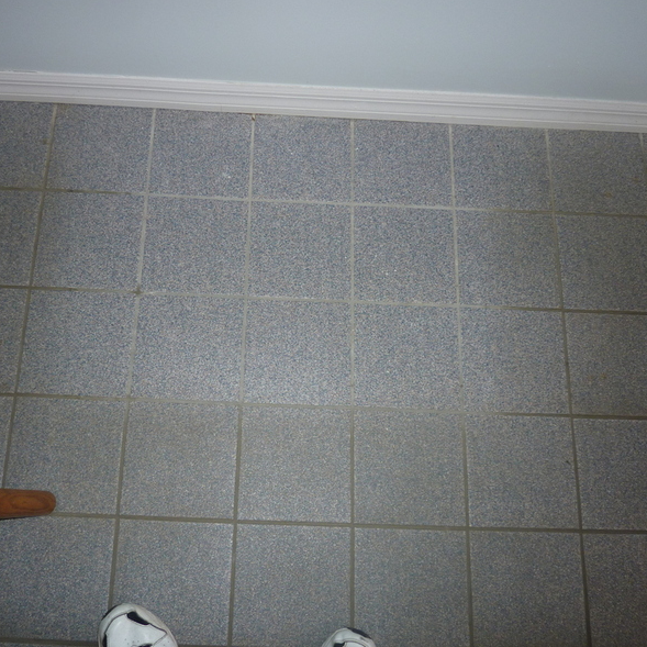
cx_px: 276
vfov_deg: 54.0
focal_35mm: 30
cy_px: 324
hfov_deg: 53.8
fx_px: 634
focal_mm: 4.1
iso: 100
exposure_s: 1/30
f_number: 3.3
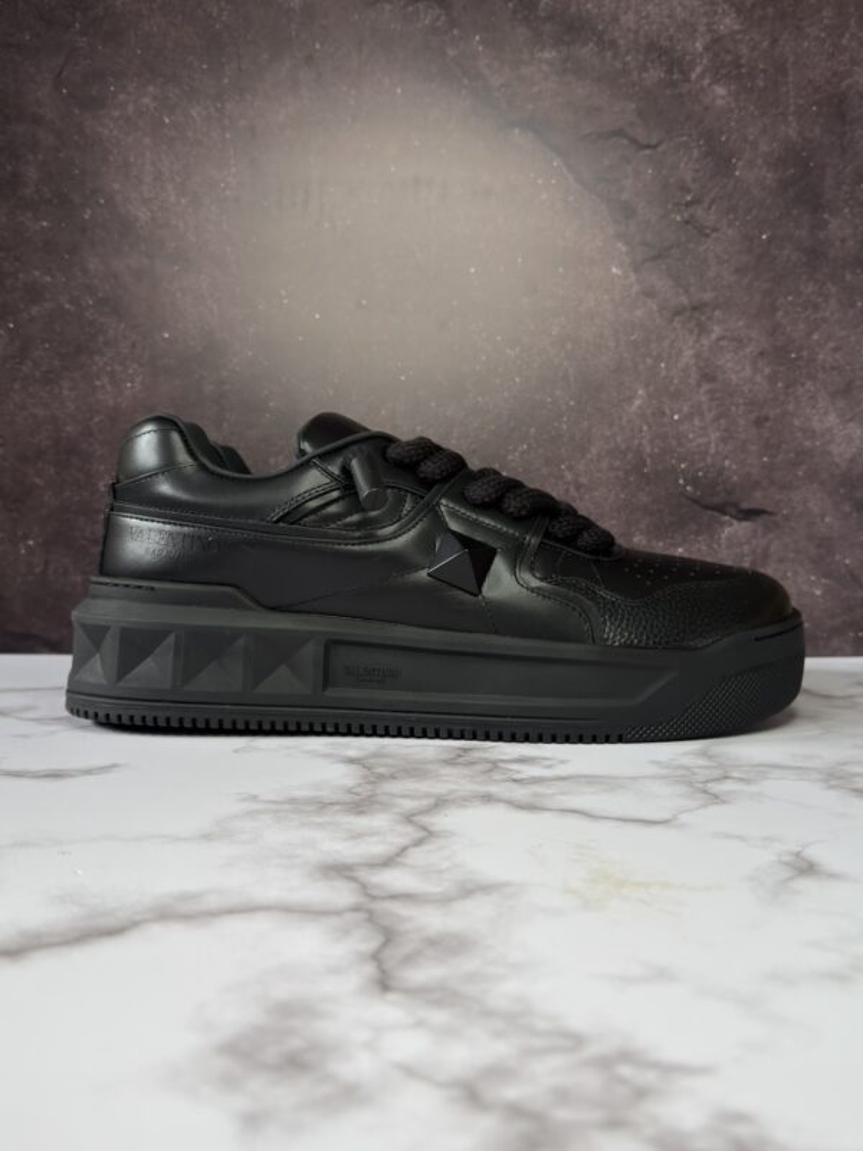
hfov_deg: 40.7
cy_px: 576
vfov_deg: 52.6
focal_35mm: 35
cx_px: 432
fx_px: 1163
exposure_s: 1/64
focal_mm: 6.76
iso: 125
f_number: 1.78
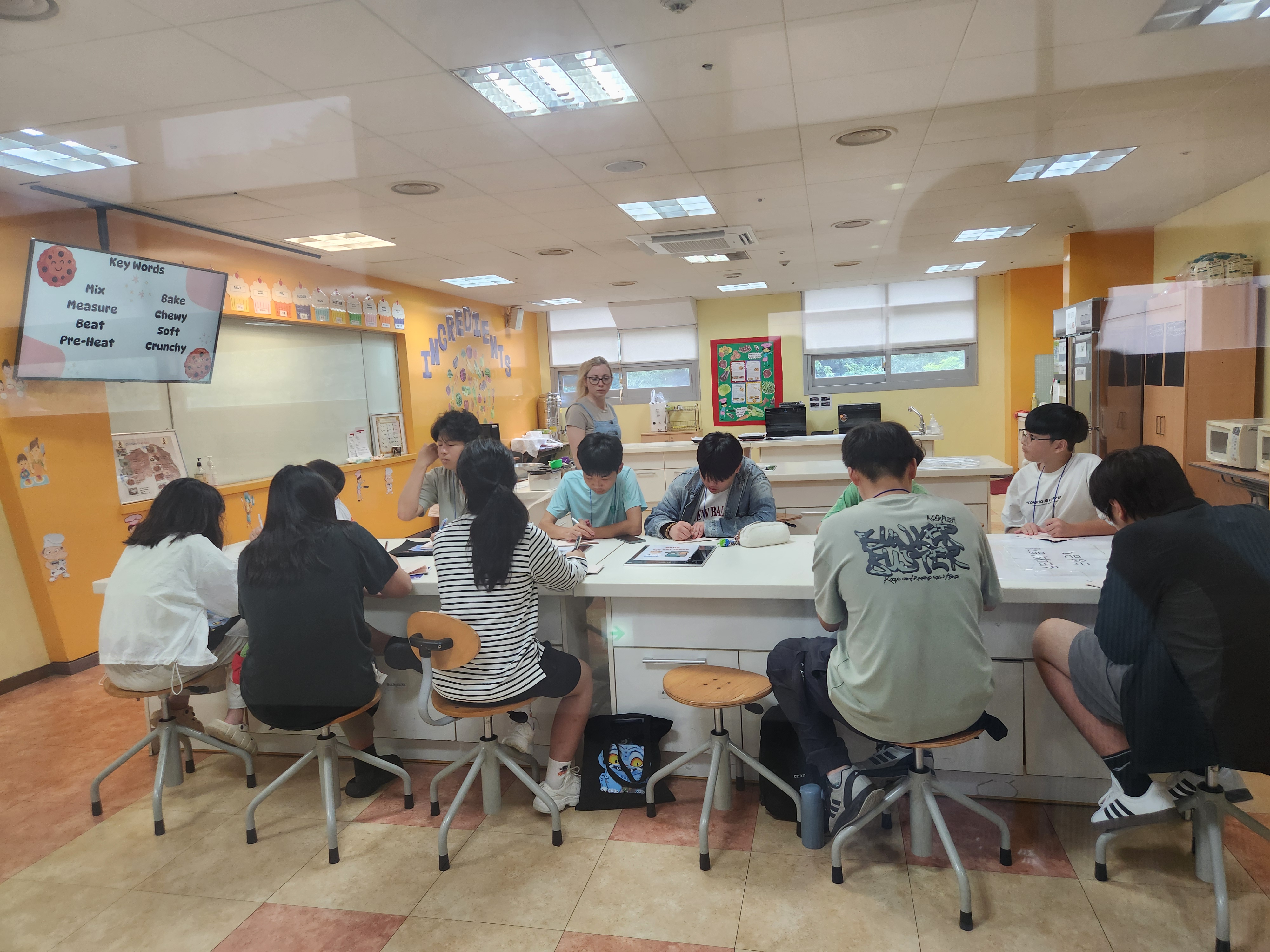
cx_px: 635
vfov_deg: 58.9
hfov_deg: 73.9
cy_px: 476
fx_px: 844
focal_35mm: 23
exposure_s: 1/120
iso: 160
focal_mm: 5.4
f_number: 1.8
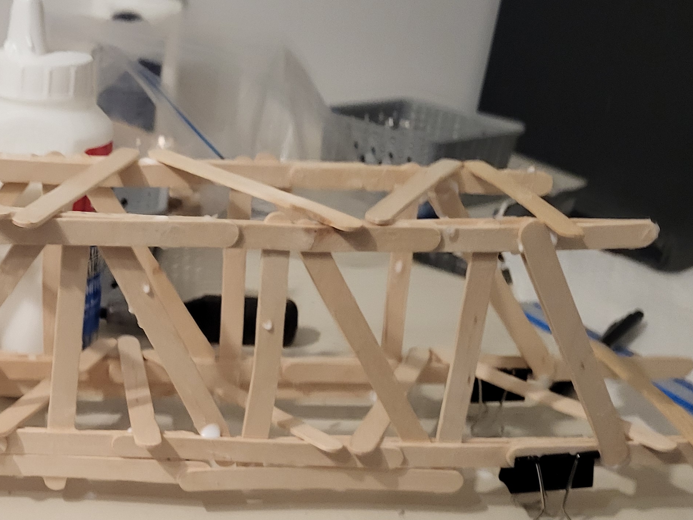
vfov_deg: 26.4
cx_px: 62
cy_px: 359
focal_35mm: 55
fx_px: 1101
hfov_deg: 33.0
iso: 400
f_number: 1.8
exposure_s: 1/40
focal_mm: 5.4
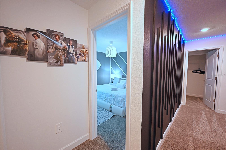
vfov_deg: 81.2
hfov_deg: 104.3
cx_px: 113
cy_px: 75
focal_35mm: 14
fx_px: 88
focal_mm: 14
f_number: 2.8
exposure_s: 1/125
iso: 1400
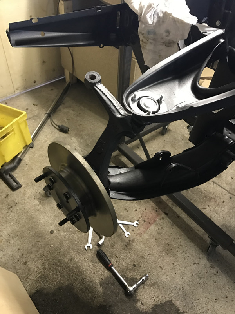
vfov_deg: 63.4
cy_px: 157
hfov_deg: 49.7
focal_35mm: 28
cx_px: 118
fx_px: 253
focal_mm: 3.99
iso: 80
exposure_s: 1/7
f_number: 1.8
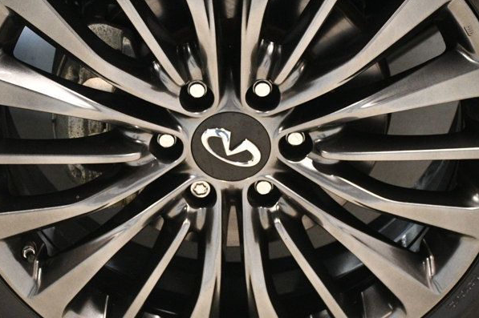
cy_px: 130
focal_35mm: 115
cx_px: 227
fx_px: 1529
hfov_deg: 17.8
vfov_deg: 11.9
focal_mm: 45
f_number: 4.5
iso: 3200
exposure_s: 1/80
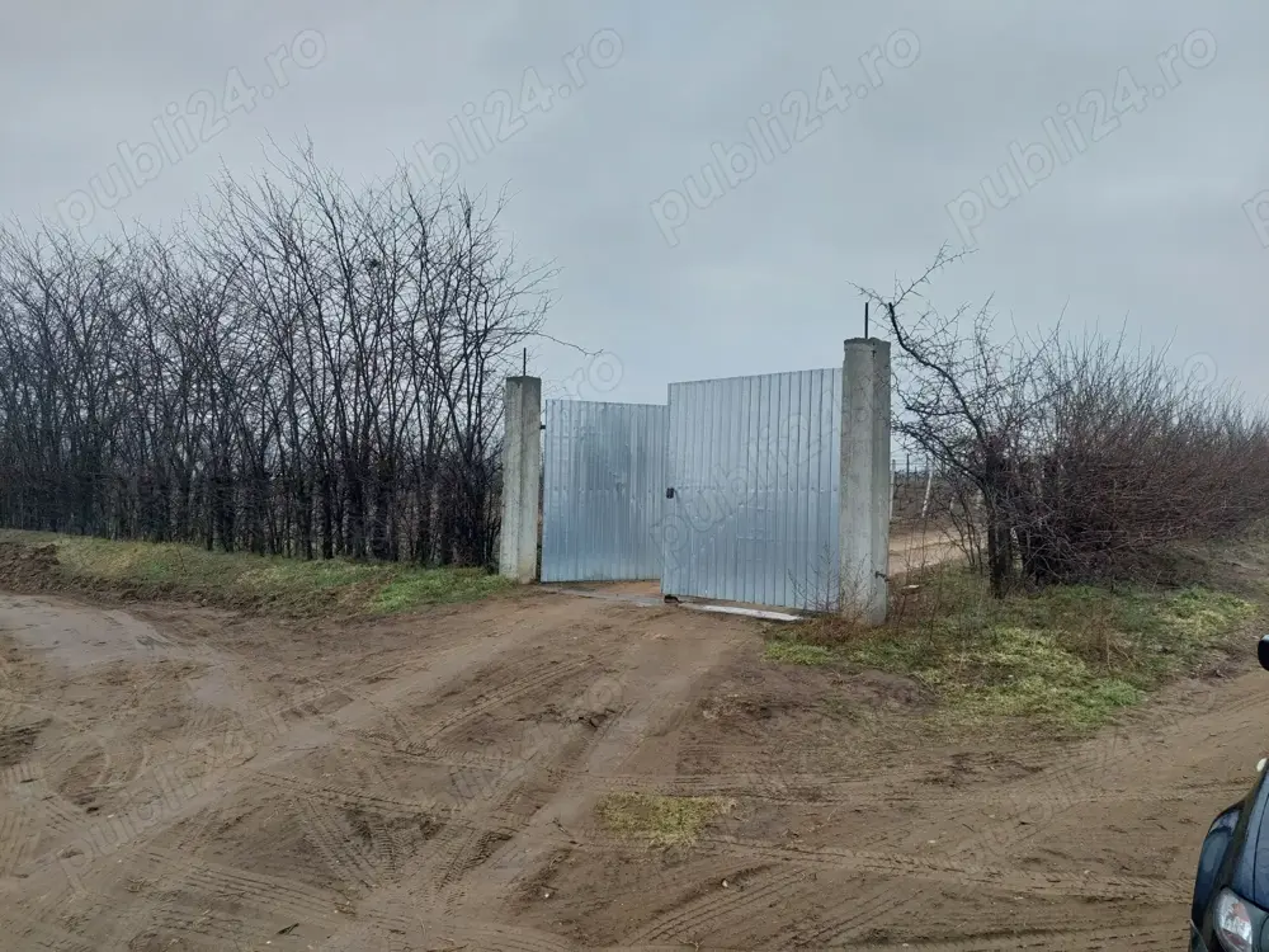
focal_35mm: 25
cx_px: 634
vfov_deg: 54.9
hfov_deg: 69.4
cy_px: 476
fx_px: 916
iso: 40
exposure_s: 1/115
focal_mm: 5.23
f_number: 1.8
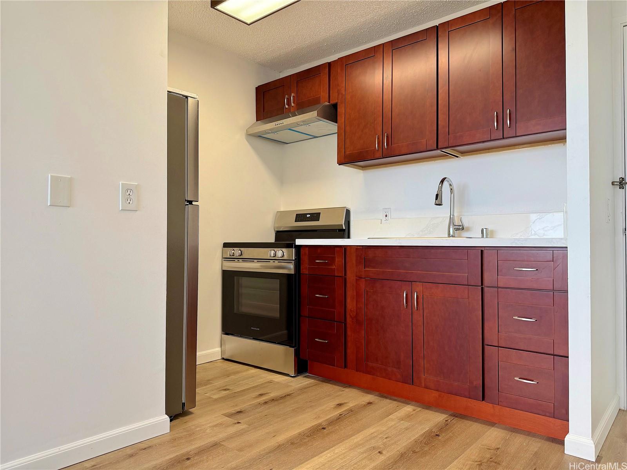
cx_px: 314
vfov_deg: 56.8
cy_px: 235
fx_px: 435
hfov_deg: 71.6
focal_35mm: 24
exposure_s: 1/120
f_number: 1.78
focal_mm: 6.76
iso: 100
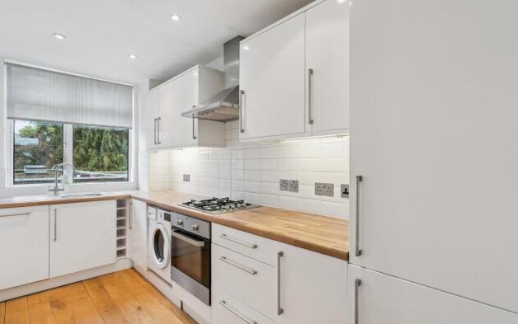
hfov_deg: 94.3
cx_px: 249
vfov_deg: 67.9
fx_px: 240
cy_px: 176
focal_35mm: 17
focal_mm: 16
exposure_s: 1/50
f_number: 5.6
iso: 320
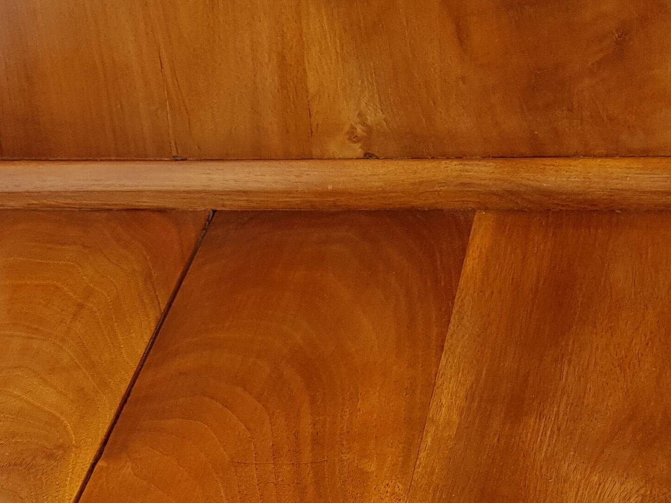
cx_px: 200
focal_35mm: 72
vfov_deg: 19.2
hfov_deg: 26.8
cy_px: 620
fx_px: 1396
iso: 50
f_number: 1.7
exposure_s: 1/100
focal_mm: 4.2
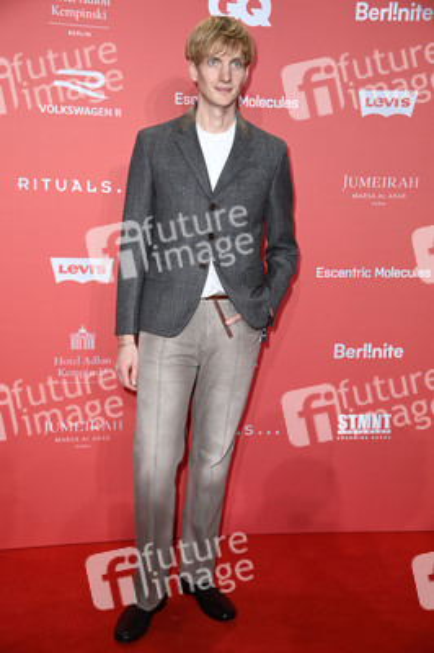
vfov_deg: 39.6
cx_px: 217
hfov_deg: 26.9
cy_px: 326
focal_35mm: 50
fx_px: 906
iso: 800
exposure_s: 1/250
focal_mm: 50
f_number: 5
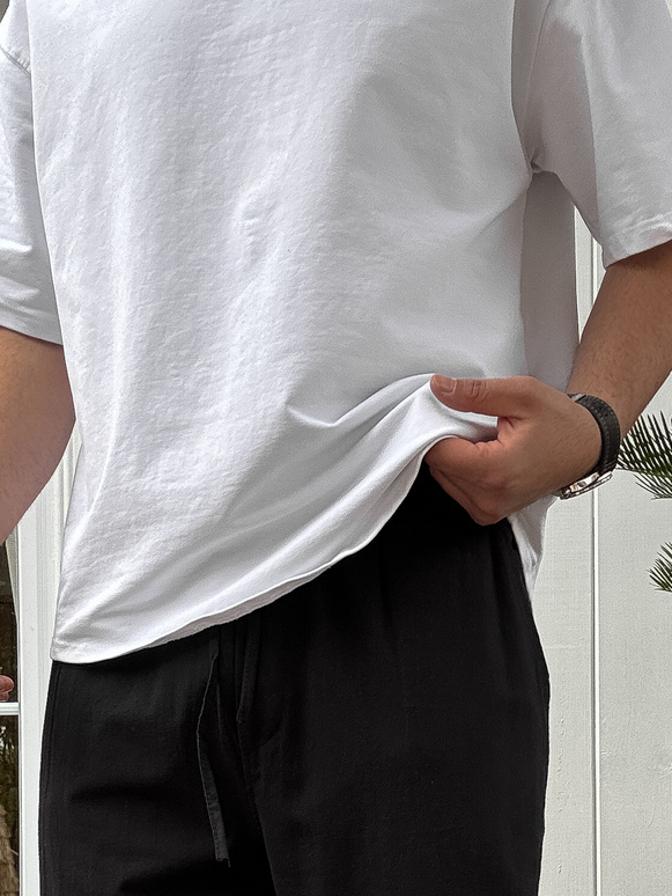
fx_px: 1604
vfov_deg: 29.1
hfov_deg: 23.7
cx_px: 340
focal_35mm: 62
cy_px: 899
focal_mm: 2.69
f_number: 1.9
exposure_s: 1/120
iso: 20
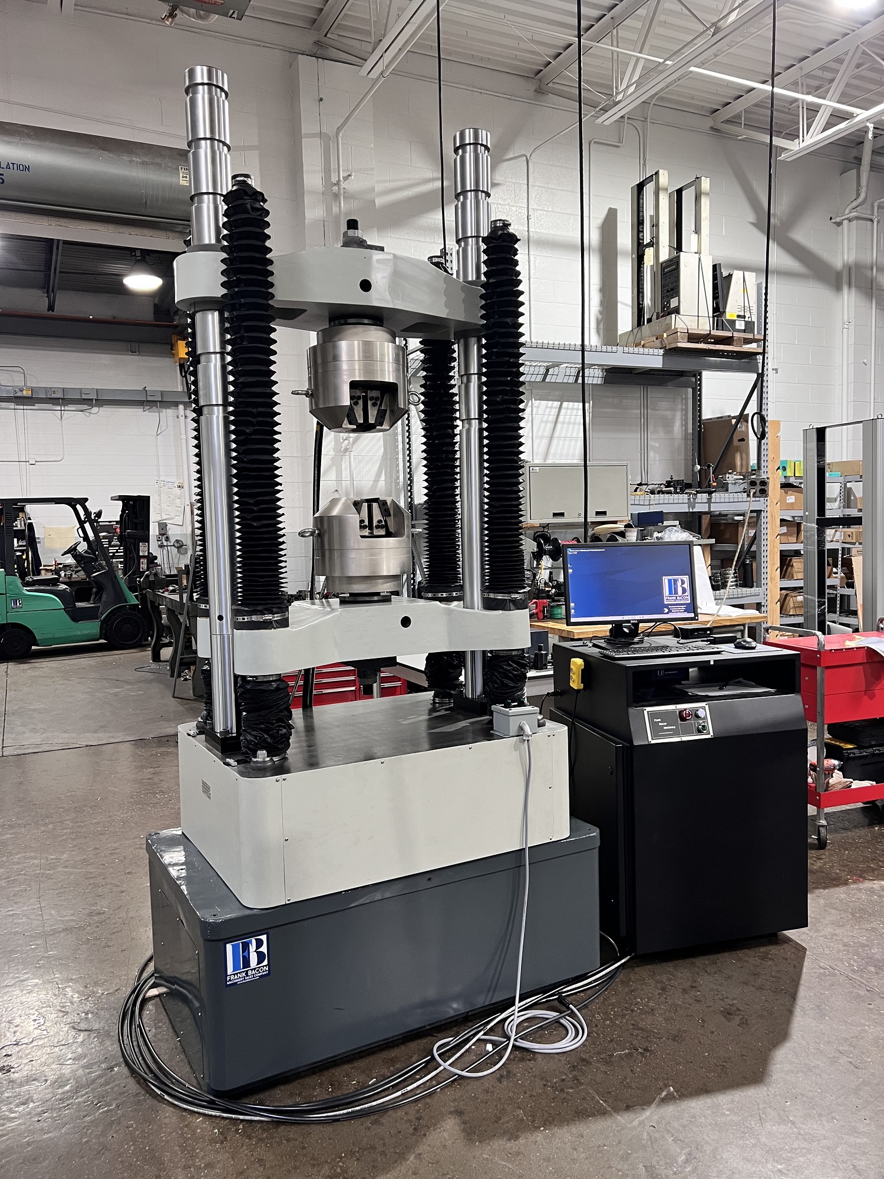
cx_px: 442
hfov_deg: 53.1
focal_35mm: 26
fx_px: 885
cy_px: 590
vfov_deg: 67.3
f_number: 1.5
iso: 160
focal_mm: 5.7
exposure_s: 1/60
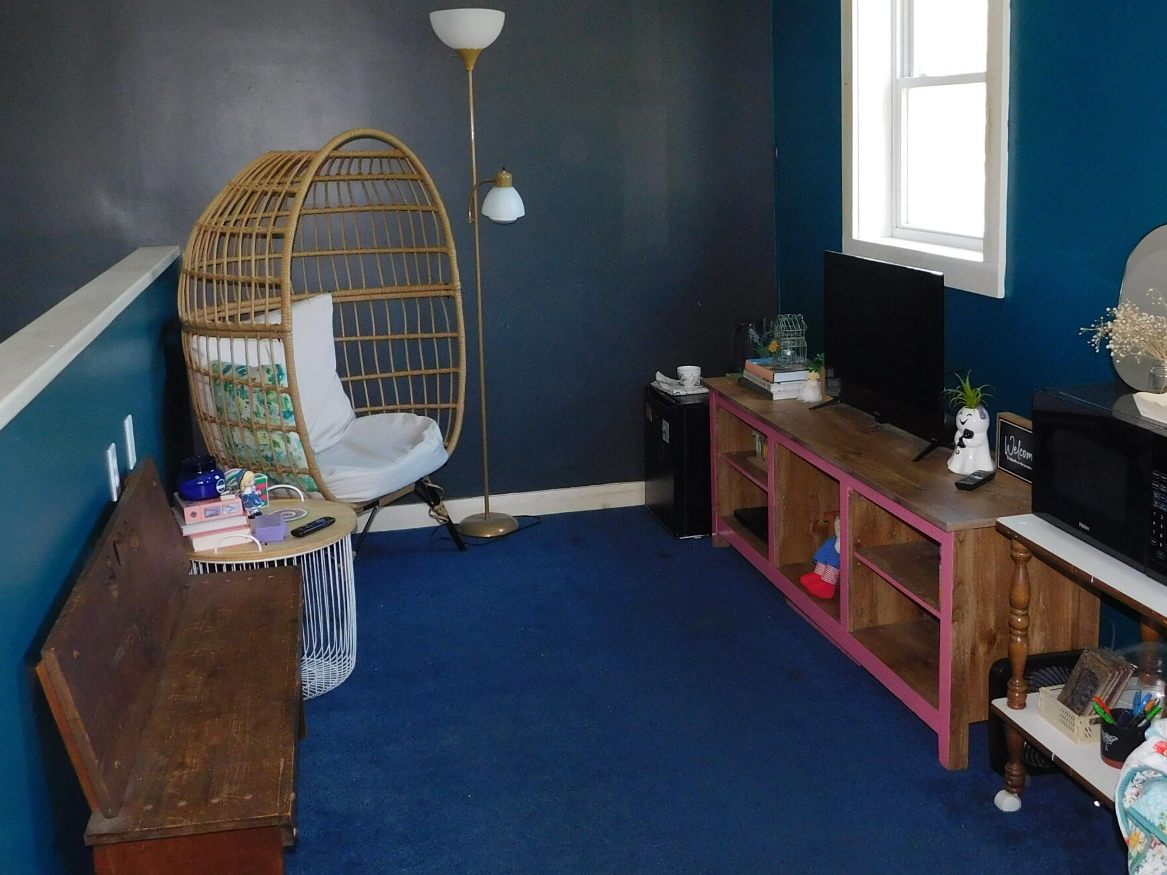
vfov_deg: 36.8
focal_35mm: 39
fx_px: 1315
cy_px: 406
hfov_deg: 47.8
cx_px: 643
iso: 200
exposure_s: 1/30
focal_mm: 4
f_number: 3
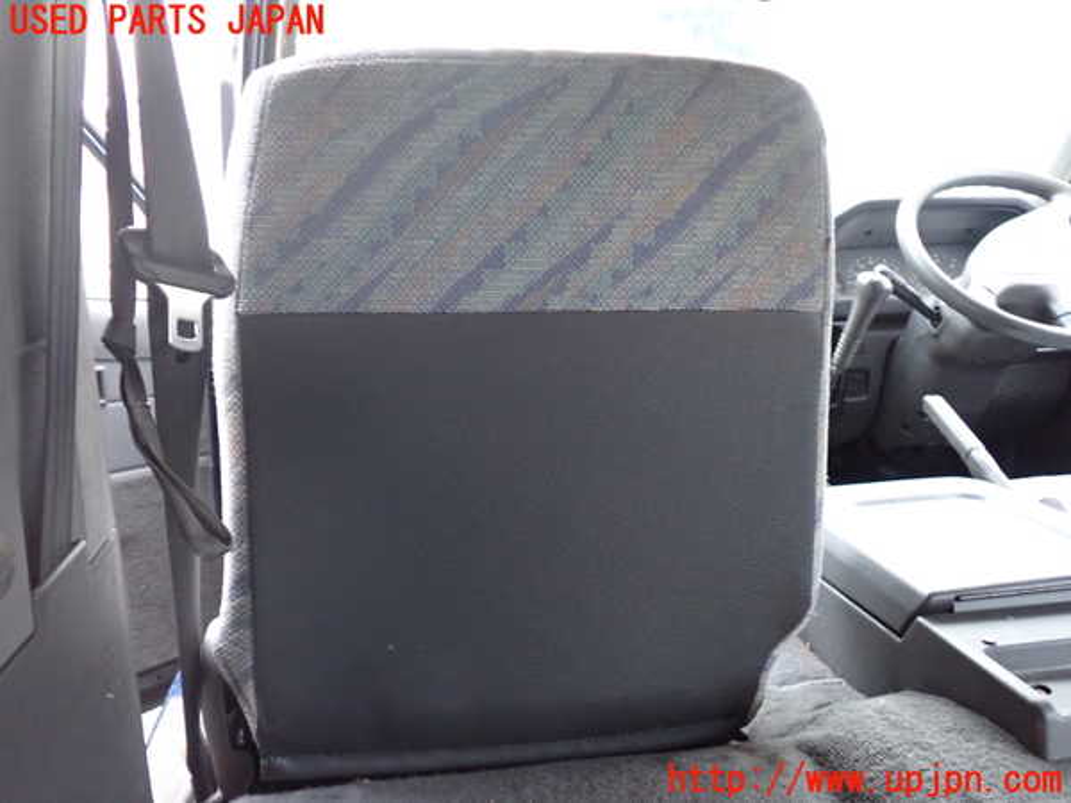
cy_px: 402
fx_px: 928
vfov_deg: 46.8
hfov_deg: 60.0
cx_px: 536
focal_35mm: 30
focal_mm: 5.4
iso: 800
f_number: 2.3
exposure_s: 1/25
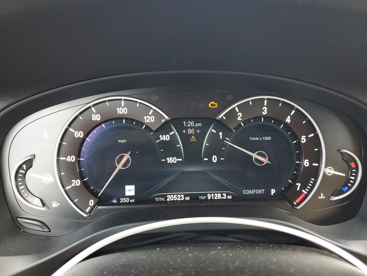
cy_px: 138
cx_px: 184
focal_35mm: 26
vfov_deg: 53.1
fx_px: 276
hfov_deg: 67.3
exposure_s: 1/60.2
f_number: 1.5
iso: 57
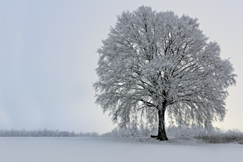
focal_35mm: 36
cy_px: 81
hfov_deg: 53.1
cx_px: 122
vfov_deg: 36.9
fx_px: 243
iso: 200
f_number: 8
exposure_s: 68
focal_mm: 24
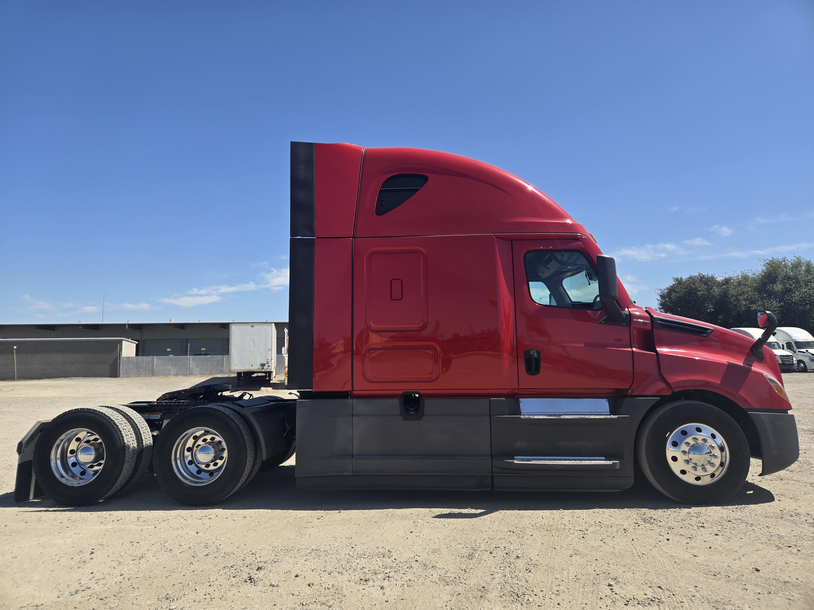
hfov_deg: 73.9
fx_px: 541
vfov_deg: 58.9
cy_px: 305
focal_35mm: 23
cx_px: 407
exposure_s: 1/1844
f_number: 1.8
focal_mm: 5.4
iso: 25
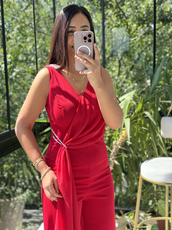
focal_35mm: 48
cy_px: 115
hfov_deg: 30.3
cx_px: 86
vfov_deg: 39.7
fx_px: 318
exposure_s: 1/228
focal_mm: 6.76
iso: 64
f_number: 1.78
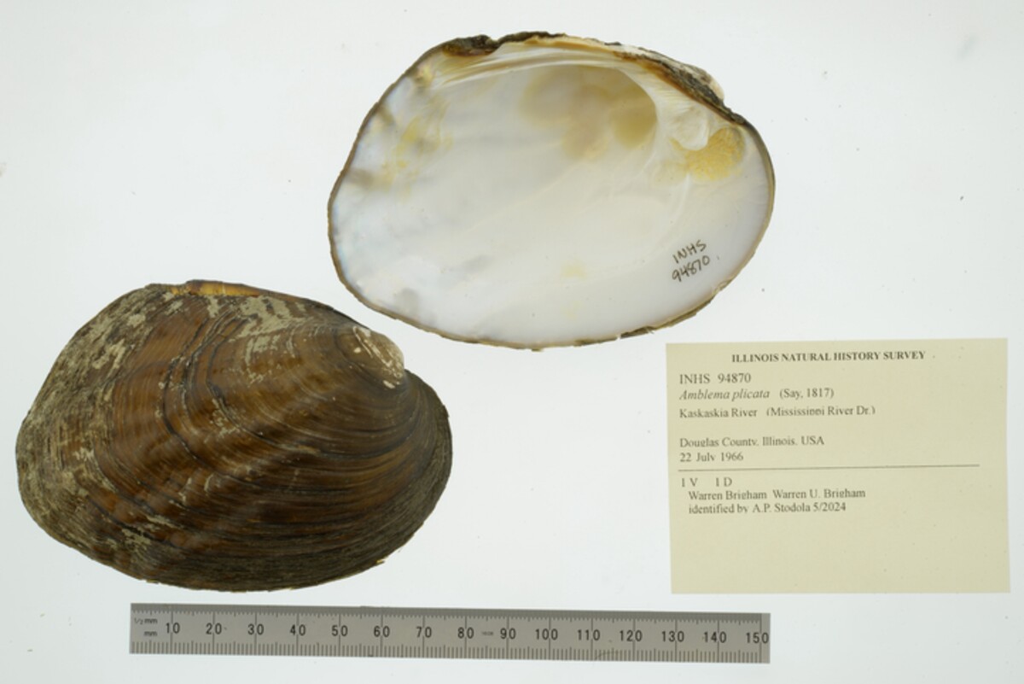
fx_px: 1707
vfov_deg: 22.6
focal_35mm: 60
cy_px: 342
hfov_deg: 33.4
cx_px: 512
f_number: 32
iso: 100
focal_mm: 60
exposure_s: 1/8
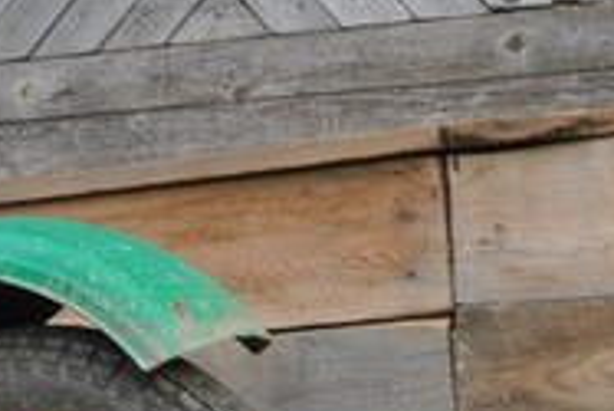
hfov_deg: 8.3
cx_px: -53
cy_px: -20
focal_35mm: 247
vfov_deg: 5.6
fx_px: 4216
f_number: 5.3
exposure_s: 1/40
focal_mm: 48
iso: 200
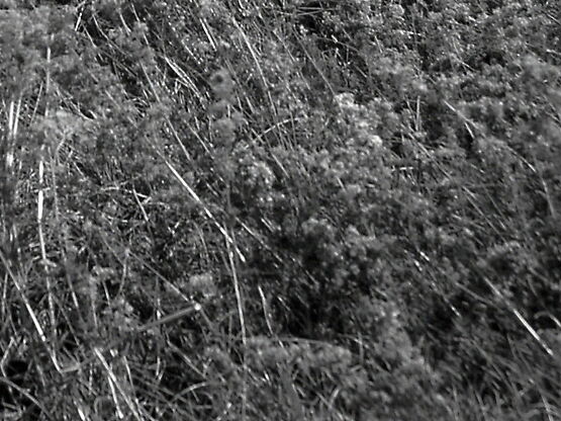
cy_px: -361
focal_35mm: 125
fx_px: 2025
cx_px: -226
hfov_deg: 14.9
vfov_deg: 11.0
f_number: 11
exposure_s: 1/160
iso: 100
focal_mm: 20
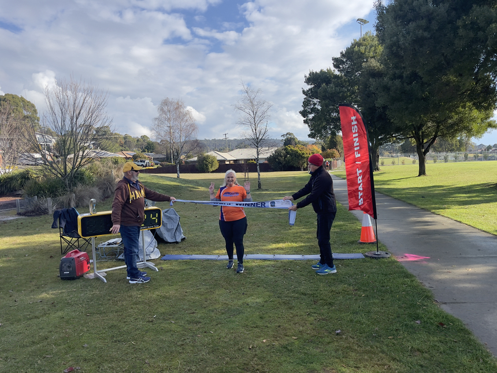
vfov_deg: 54.9
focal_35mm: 25
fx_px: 359
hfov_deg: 69.4
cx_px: 248
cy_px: 186
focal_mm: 5.1
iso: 32
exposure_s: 1/2083
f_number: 1.6
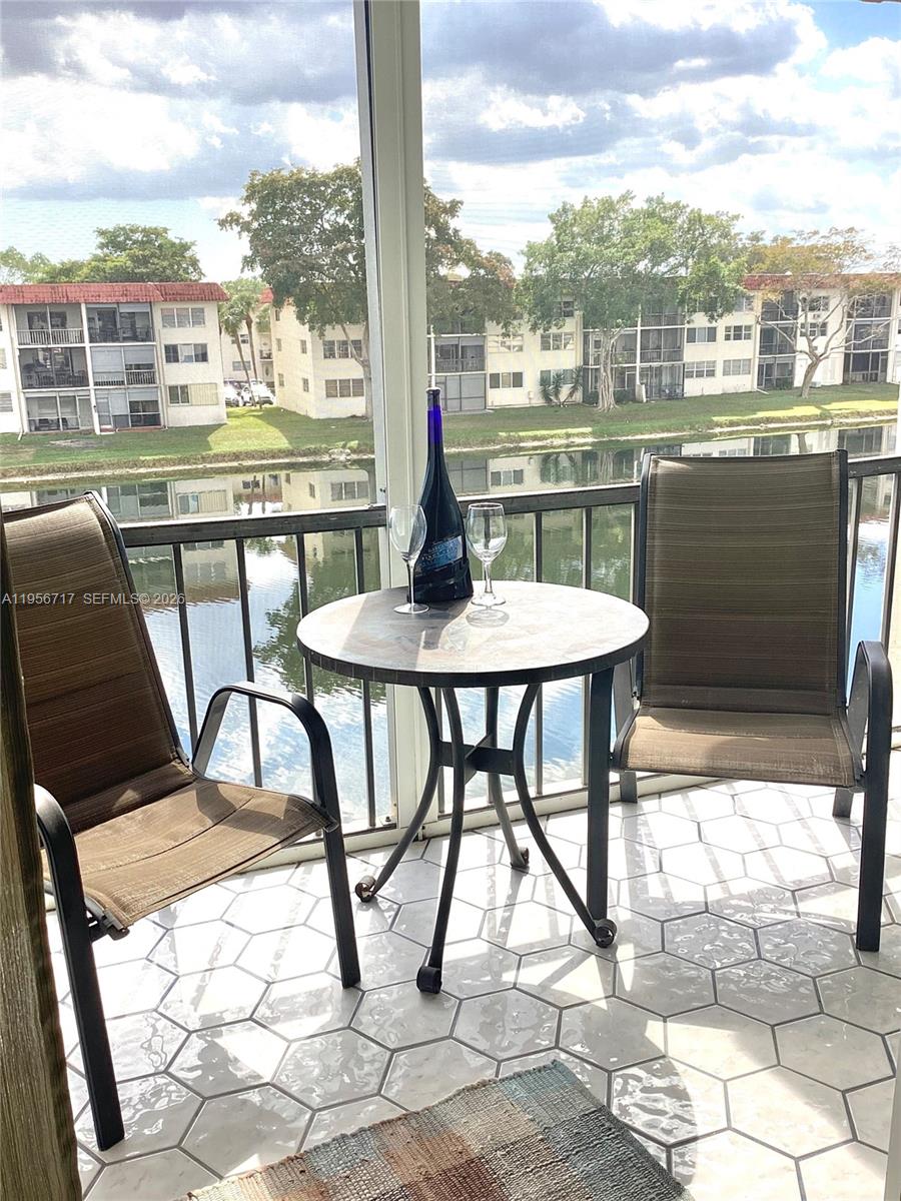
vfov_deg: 58.4
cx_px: 450
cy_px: 600
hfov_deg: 45.4
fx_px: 1076
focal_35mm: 31
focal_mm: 3.3
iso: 25
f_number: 2.4
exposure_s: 1/192
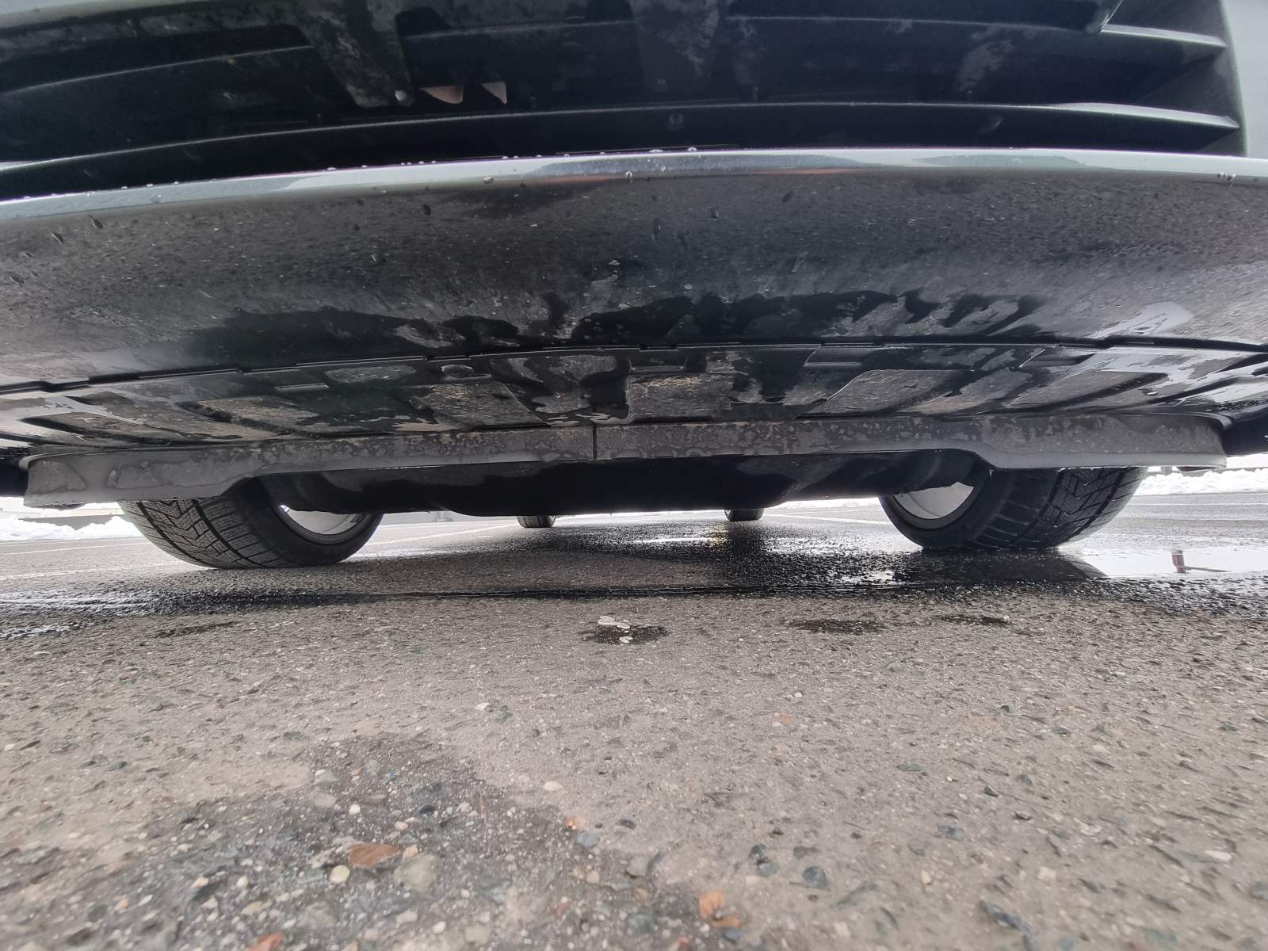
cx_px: 634
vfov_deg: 89.9
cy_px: 476
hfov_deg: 106.2
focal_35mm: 13
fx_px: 476
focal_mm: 2.2
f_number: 2.2
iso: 125
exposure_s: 1/50
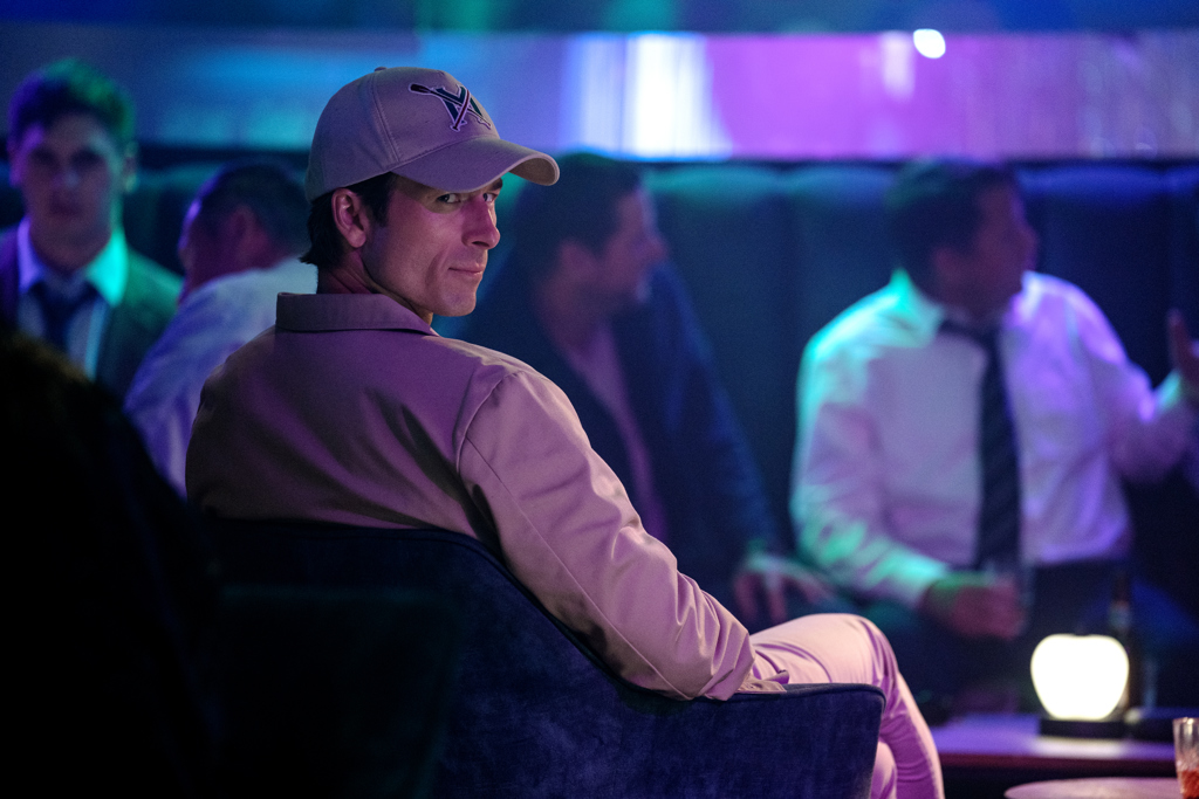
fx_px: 5866
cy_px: 400
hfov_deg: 11.7
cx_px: 600
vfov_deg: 7.8
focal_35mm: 176
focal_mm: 176.1
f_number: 3.2
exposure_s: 1/200
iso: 1600
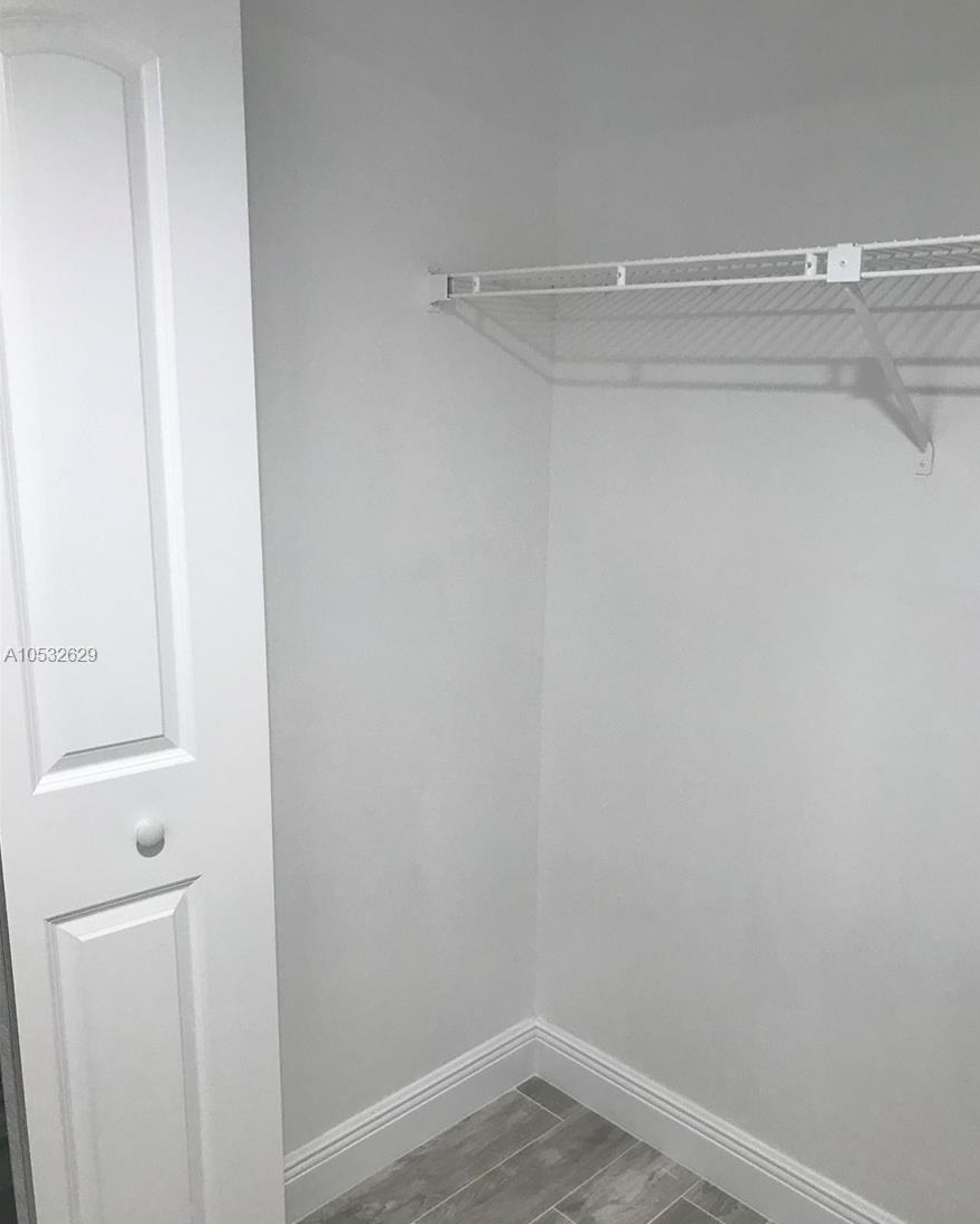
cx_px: 503
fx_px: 1087
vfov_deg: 58.7
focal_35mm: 30
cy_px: 656
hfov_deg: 48.5
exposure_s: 1/40
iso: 25
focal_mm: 3.99
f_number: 1.8
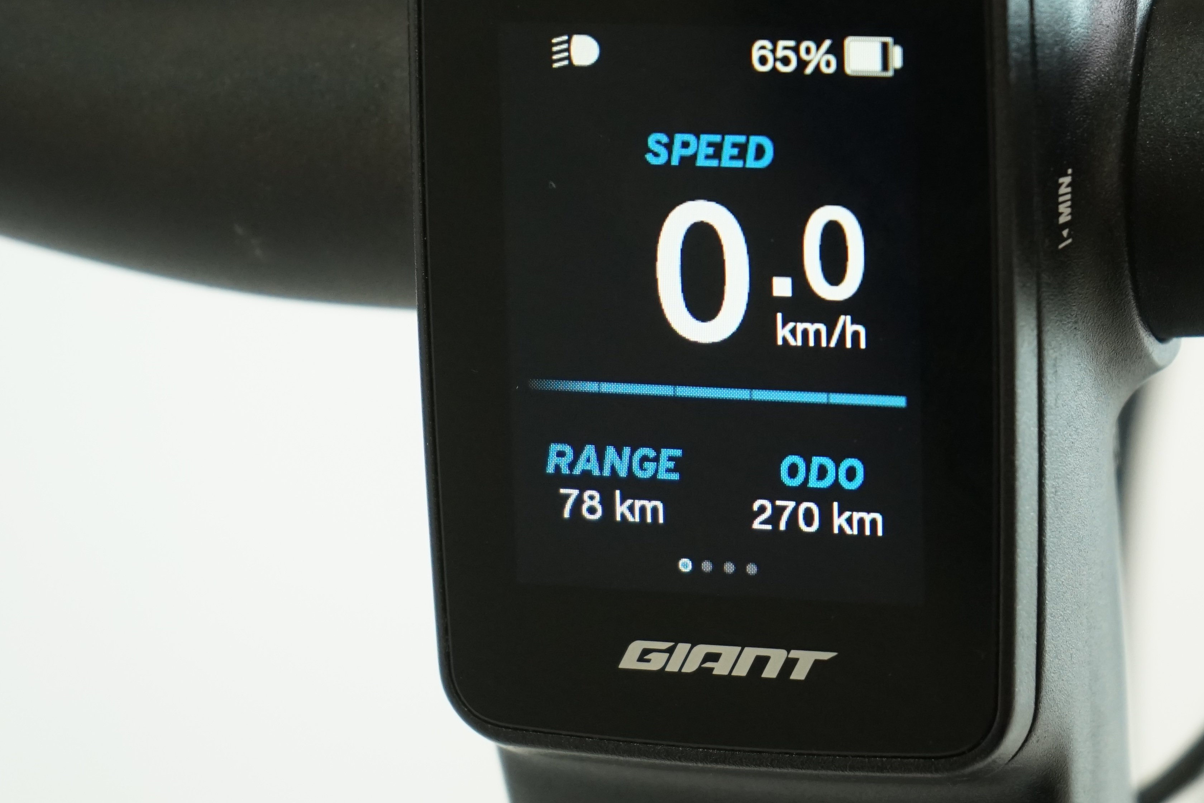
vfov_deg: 11.0
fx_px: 4180
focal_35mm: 125
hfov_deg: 16.4
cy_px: 442
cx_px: 714
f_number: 5.6
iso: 1600
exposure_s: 1/200
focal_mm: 70
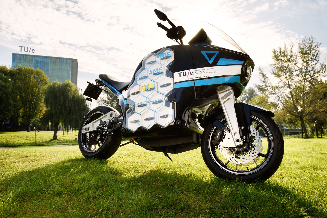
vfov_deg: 53.1
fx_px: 218
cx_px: 164
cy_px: 109
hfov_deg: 73.8
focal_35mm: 24
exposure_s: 1/160
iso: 100
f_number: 8
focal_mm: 24
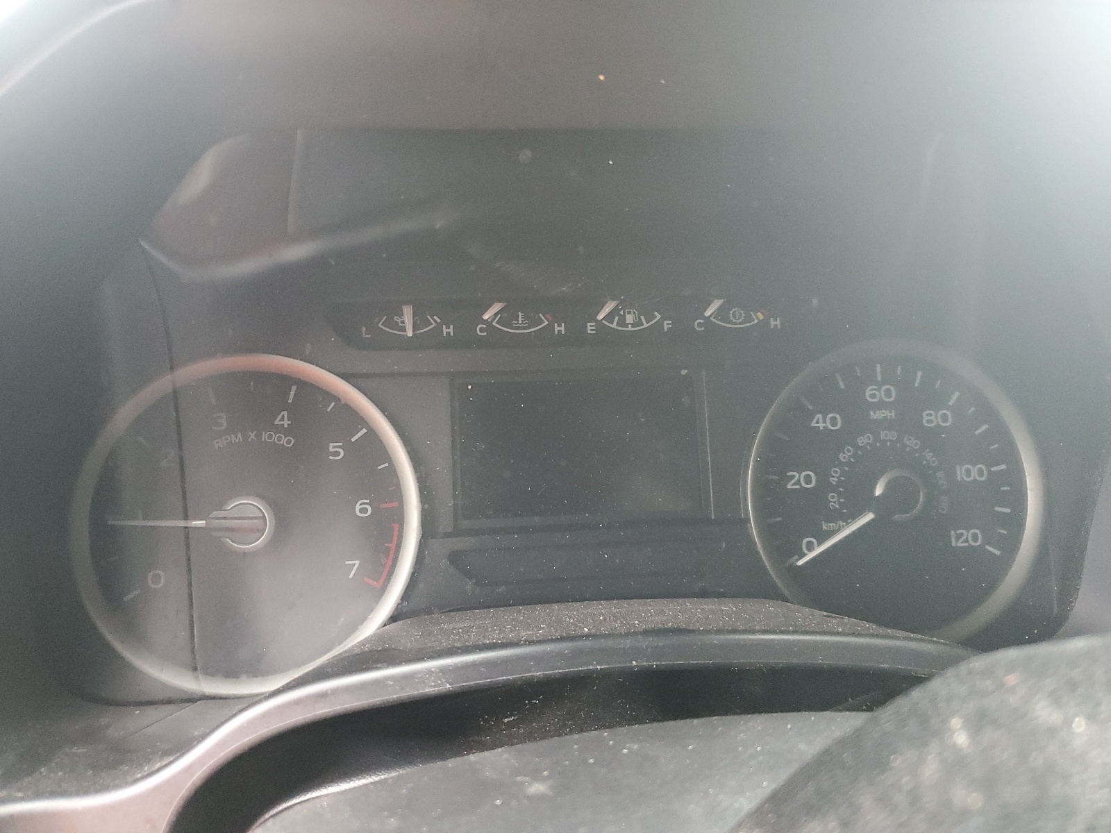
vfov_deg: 53.1
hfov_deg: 67.3
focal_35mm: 26
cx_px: 556
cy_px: 416
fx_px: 834
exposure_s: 1/15
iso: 445
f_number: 1.5
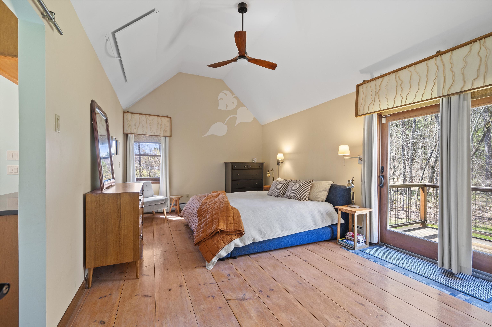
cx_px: 246
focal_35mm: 16
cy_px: 164
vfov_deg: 75.4
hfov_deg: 98.6
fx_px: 212
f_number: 7.1
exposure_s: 2
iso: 250
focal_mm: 15.5
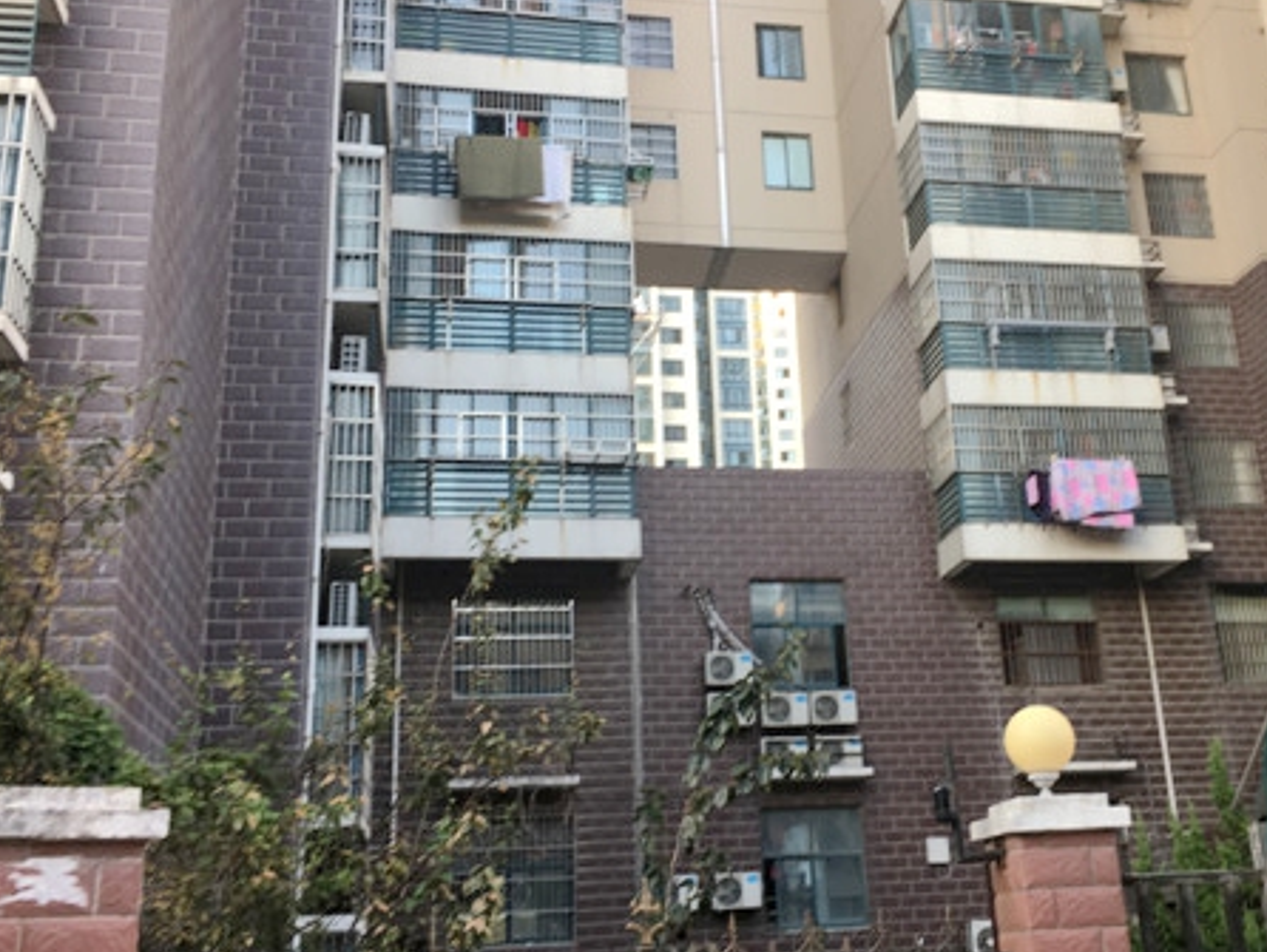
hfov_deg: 47.5
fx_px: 1428
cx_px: 773
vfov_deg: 36.8
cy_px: 455
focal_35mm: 39
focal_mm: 4.15
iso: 25
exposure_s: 1/50
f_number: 2.2
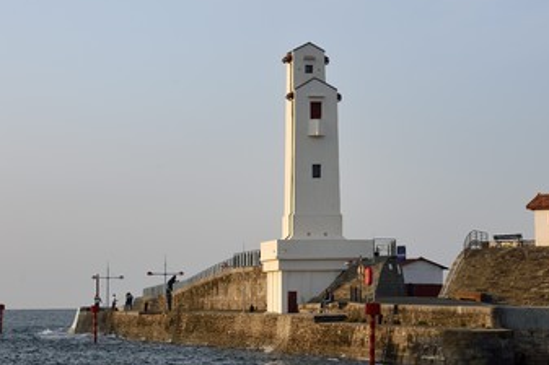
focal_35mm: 131
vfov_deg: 10.4
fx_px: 1996
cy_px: 204
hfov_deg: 15.7
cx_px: 316
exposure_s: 1/250
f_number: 10
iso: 200
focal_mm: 105
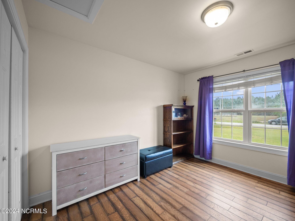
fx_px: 119
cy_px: 110
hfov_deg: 102.1
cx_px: 148
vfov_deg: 85.7
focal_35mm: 14
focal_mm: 7
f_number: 4
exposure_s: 1/50
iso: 400
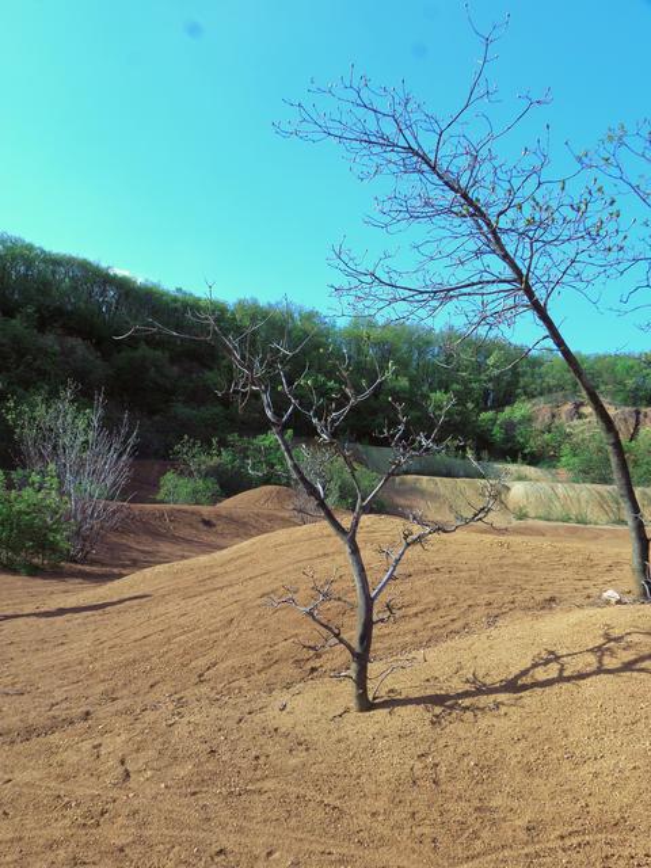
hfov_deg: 48.2
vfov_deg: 61.7
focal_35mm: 29
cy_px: 434
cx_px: 326
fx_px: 727
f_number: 5.6
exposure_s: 1/160
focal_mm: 5.34
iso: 64
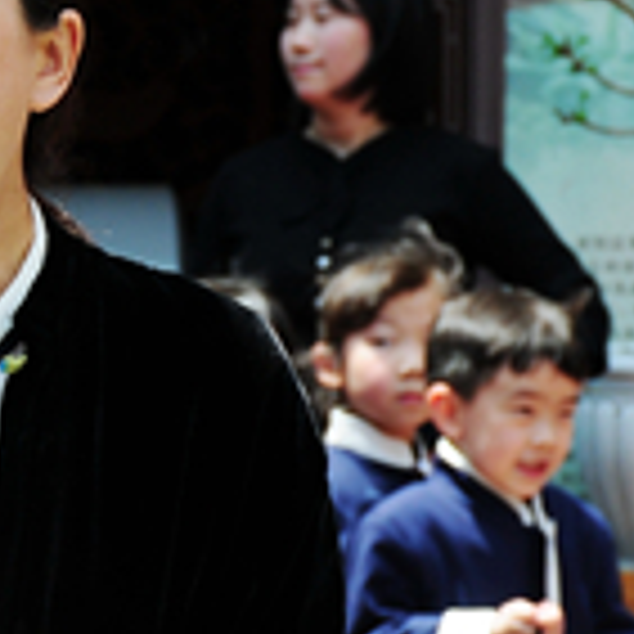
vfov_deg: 4.6
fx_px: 7833
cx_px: -166
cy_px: 450
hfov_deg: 4.6
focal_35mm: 378
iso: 200
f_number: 7.1
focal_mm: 70
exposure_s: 1/200
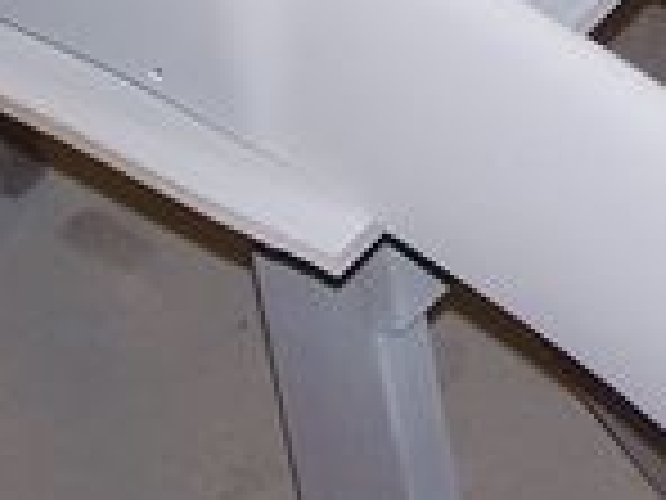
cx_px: 342
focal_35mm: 164
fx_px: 3155
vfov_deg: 8.9
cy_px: -158
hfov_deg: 12.0
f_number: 2.8
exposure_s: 1/60
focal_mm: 6.3
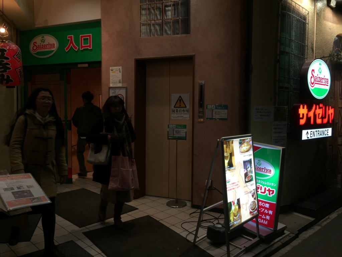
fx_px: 287
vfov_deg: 48.2
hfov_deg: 61.7
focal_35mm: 29
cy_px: 128
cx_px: 171
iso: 40
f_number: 2.2
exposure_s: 1/60
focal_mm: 4.15
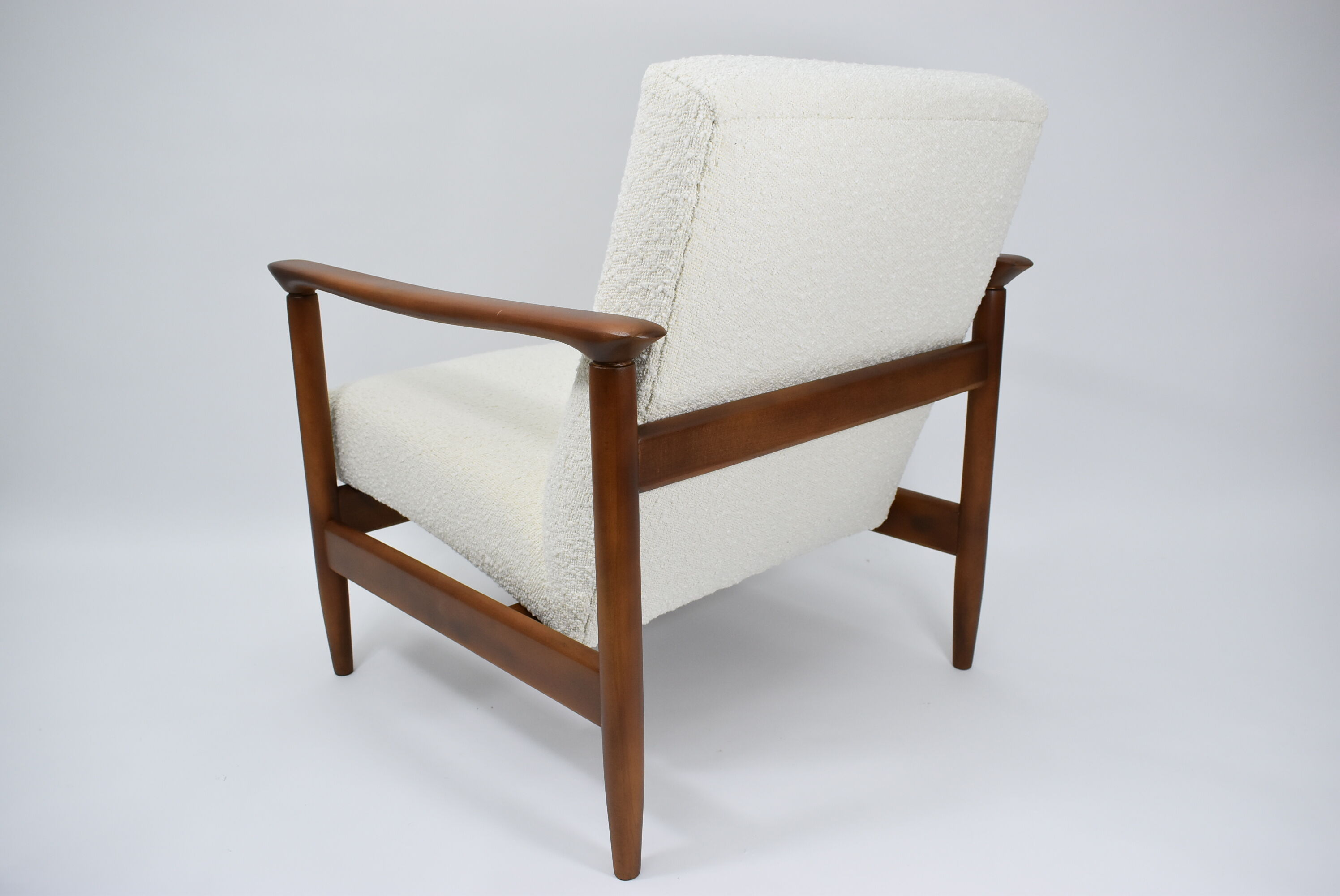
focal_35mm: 27
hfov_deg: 67.3
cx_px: 670
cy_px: 448
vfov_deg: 48.0
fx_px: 1006
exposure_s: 1/125
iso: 800
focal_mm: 18
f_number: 5
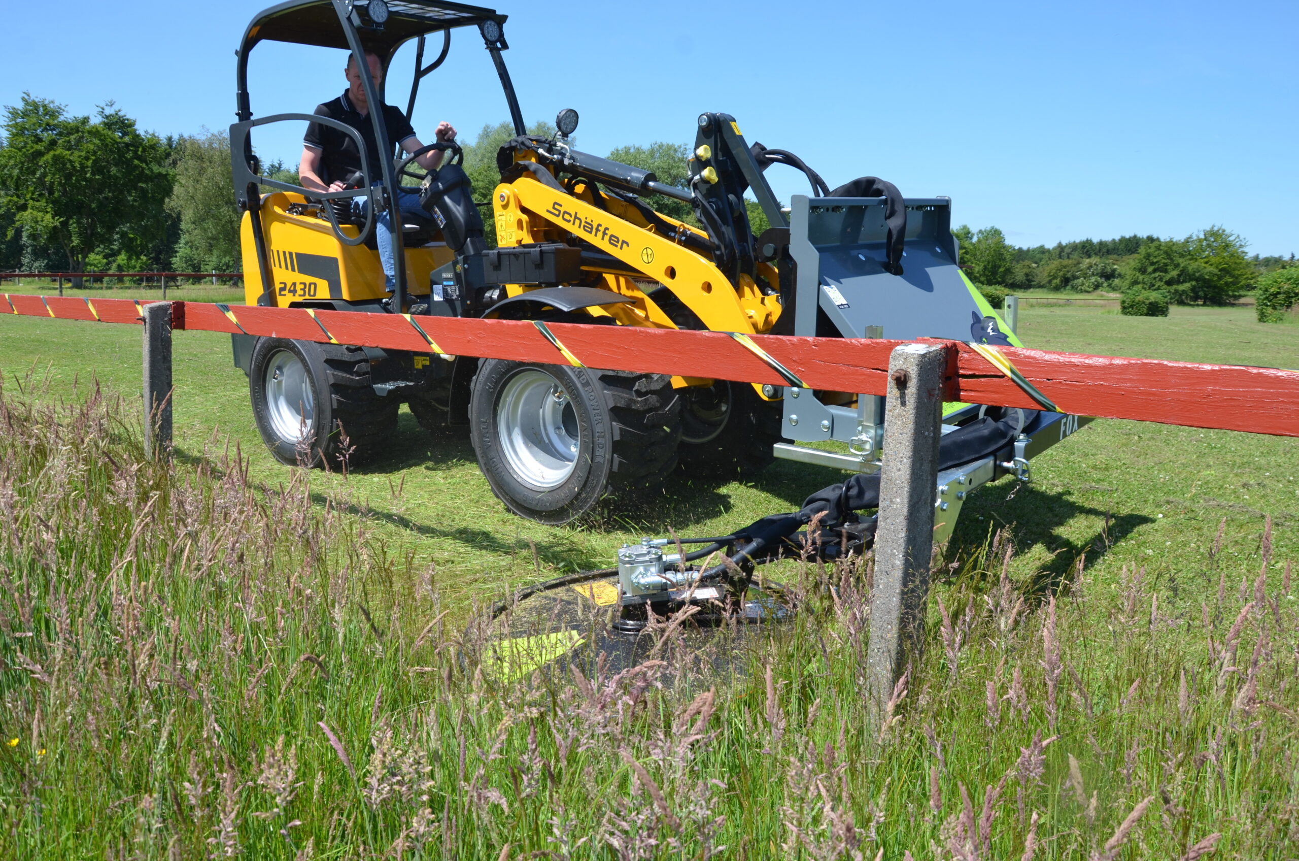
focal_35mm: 27
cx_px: 650
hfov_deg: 67.5
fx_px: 972
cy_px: 430
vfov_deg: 47.7
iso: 140
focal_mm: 18
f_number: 8
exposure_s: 1/250
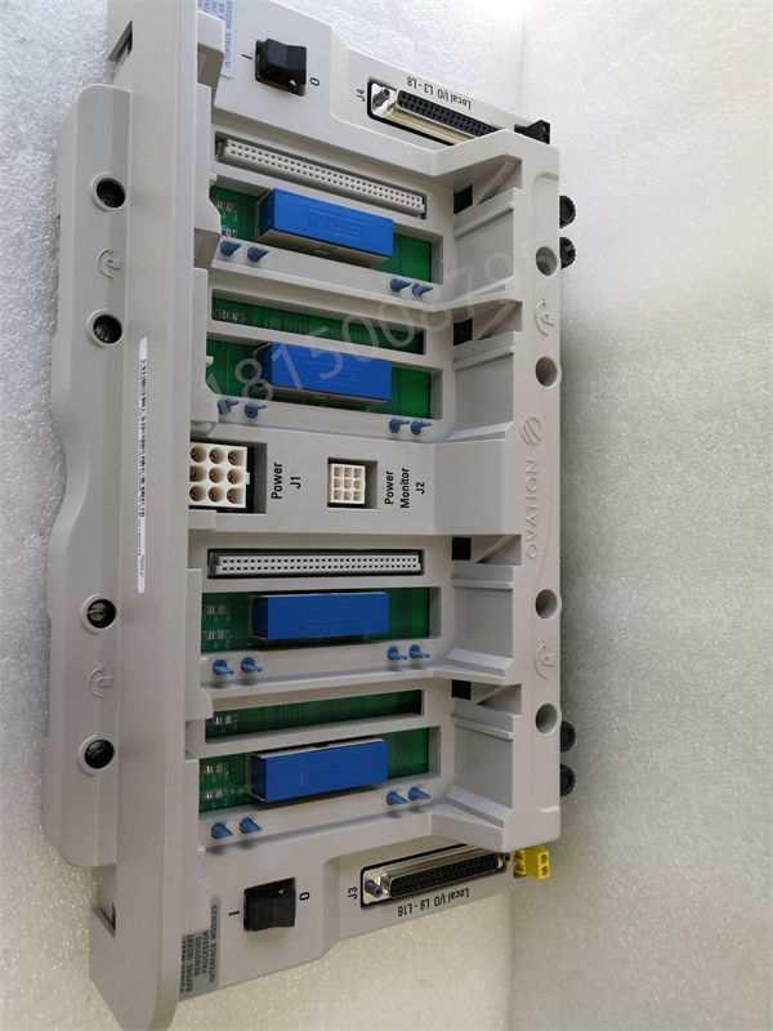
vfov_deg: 65.3
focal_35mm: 27
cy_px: 516
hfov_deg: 51.4
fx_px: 804
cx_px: 386
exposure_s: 1/100
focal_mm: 3.95
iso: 100
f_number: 1.8
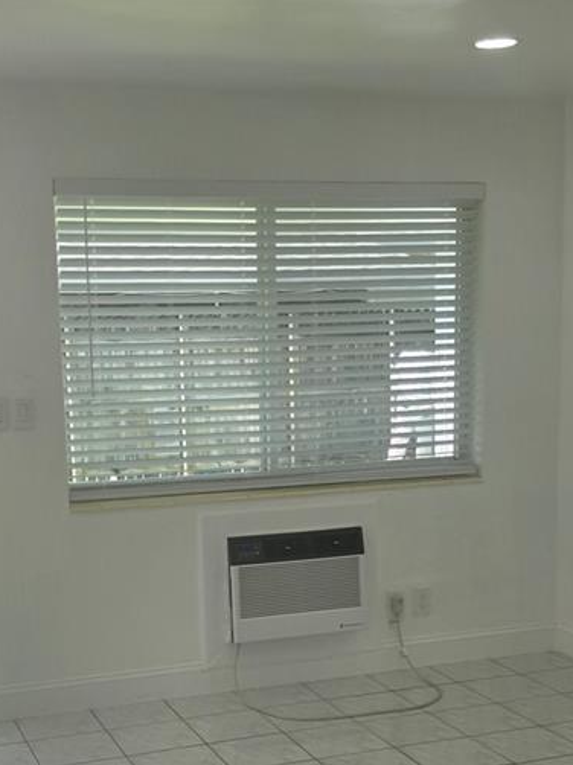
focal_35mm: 55
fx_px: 1215
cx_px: 262
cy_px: 521
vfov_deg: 34.6
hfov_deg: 26.5
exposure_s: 1/120
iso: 16
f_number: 1.7
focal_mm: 6.3
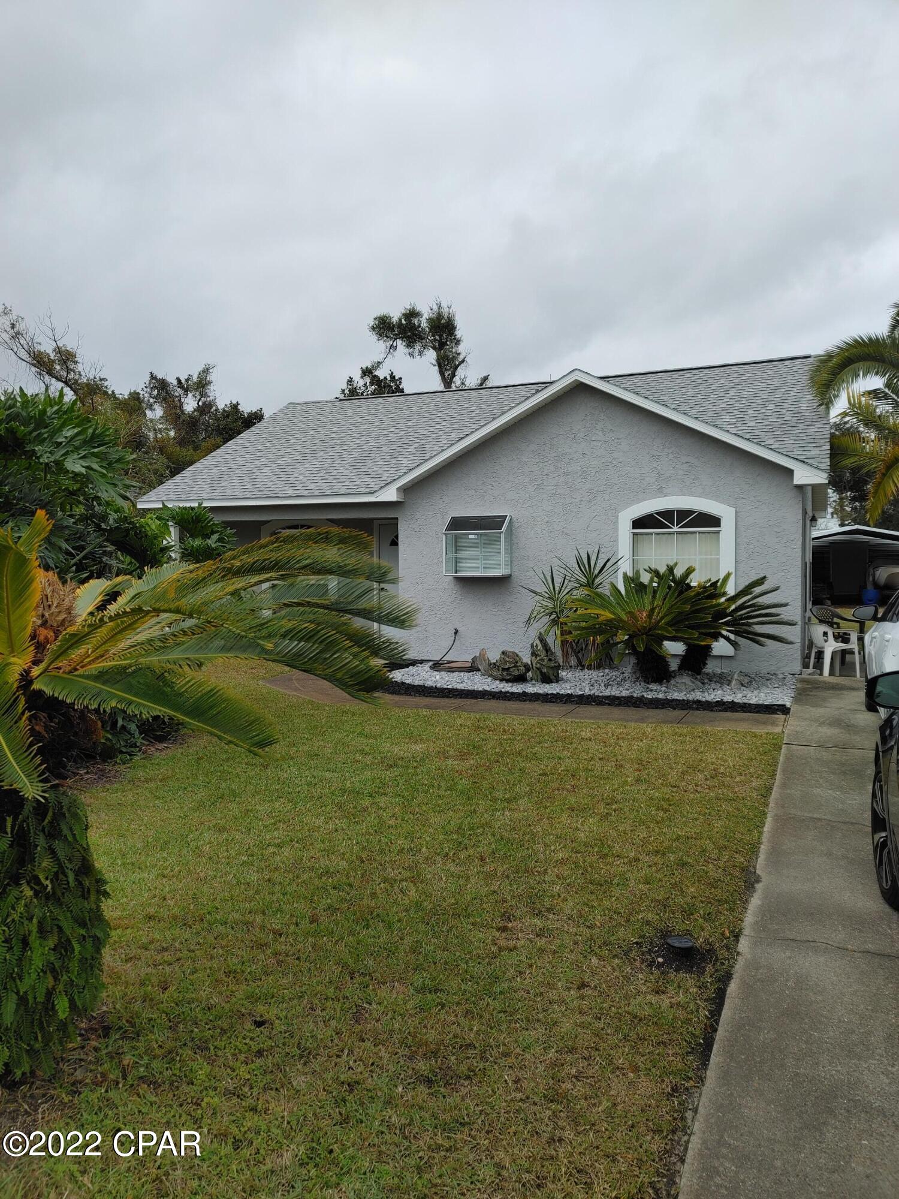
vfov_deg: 67.3
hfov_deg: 53.1
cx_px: 450
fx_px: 900
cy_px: 600
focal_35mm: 26
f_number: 1.8
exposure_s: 1/452
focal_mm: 5.58
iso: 50
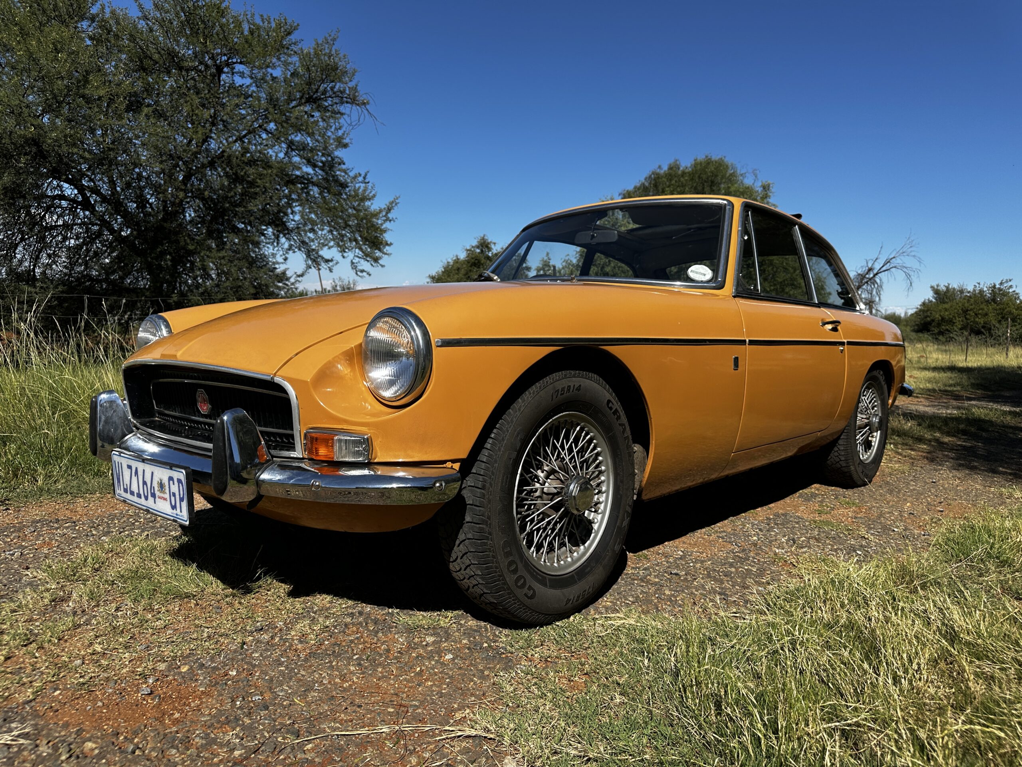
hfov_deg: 71.6
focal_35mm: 24
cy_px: 384
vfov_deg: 56.8
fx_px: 709
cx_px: 511
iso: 80
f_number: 1.78
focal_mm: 6.86
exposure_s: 1/4762
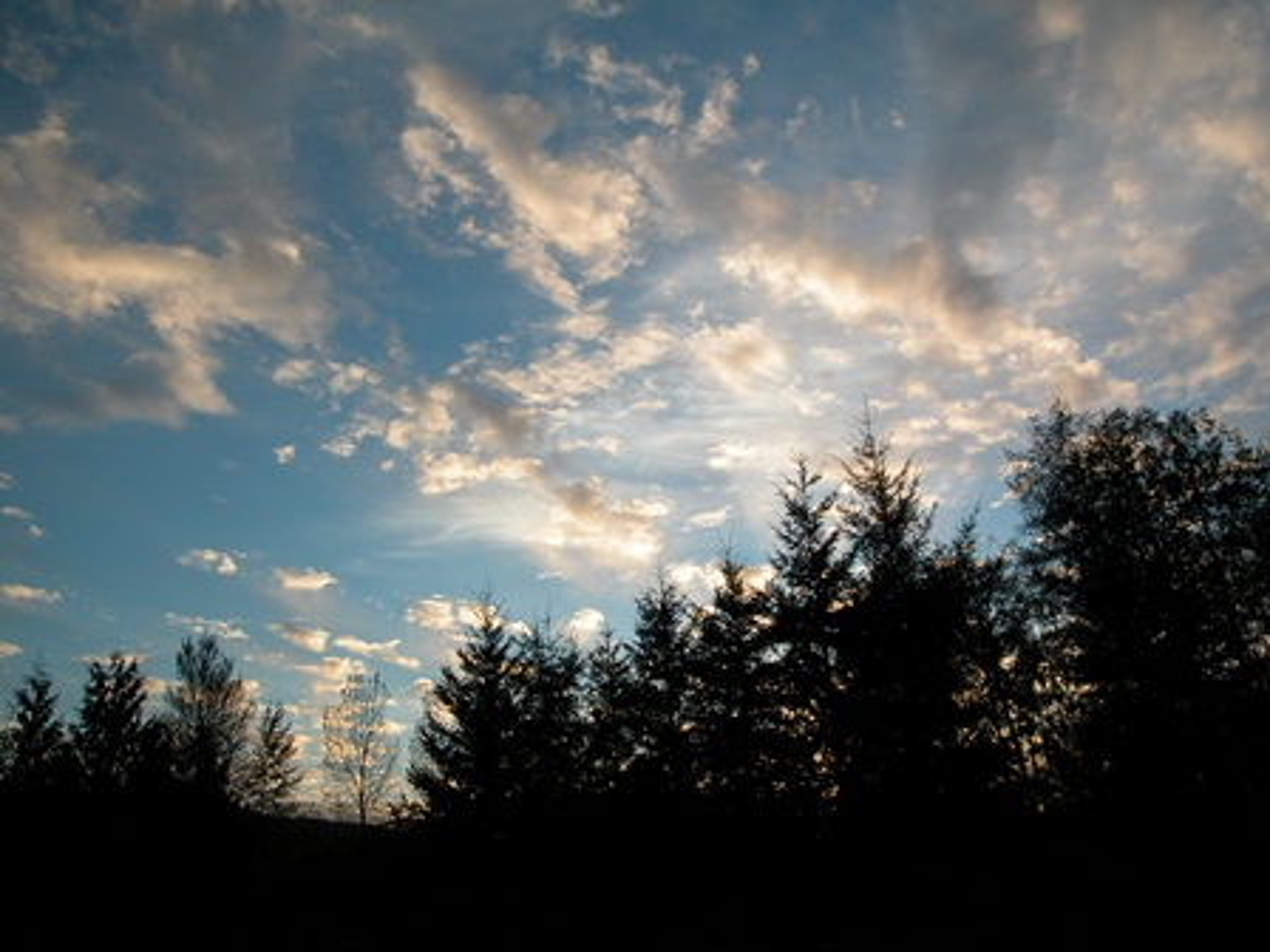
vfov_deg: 49.7
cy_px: 476
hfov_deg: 63.4
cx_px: 635
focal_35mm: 28
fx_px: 1027
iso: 100
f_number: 5.6
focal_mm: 7.1
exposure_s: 1/284
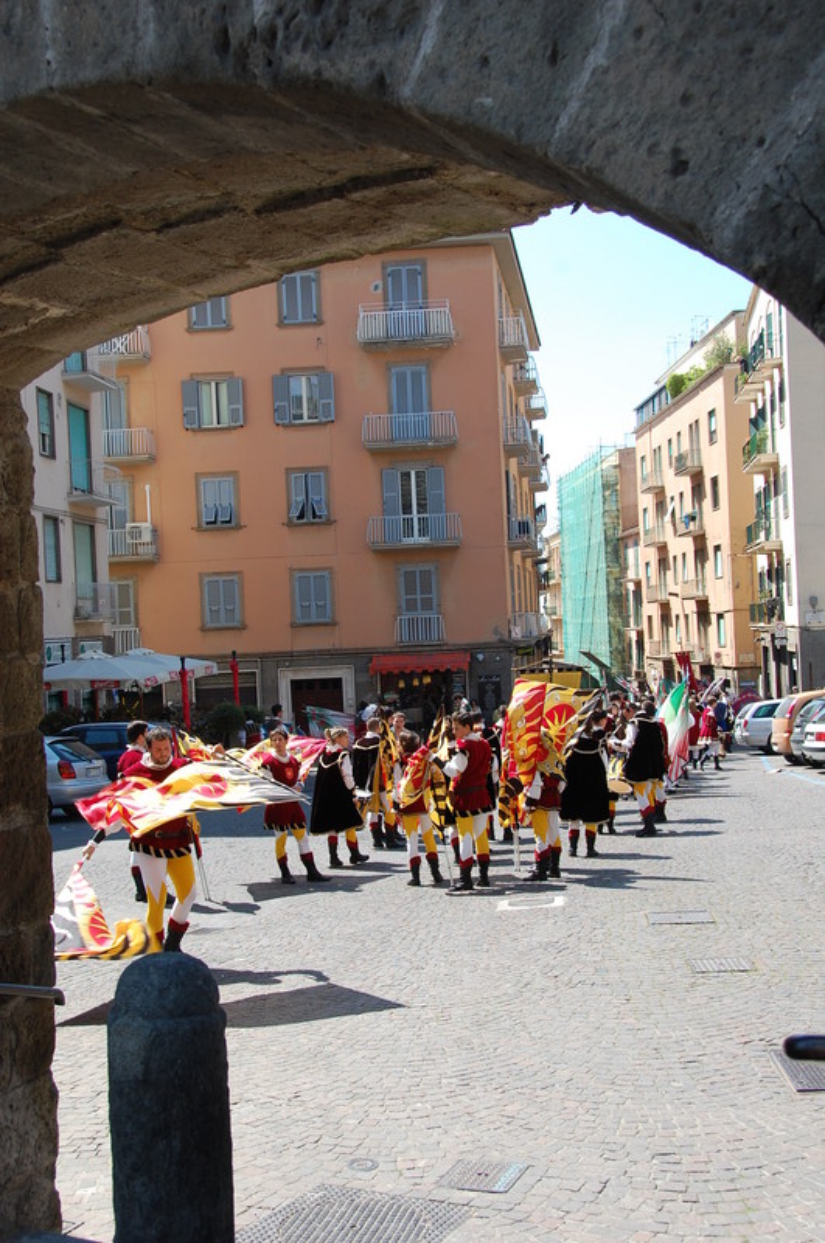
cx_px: 412
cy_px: 622
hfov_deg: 31.8
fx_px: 1448
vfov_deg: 46.5
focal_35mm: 42
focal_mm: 28
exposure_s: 1/250
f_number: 8
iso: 200
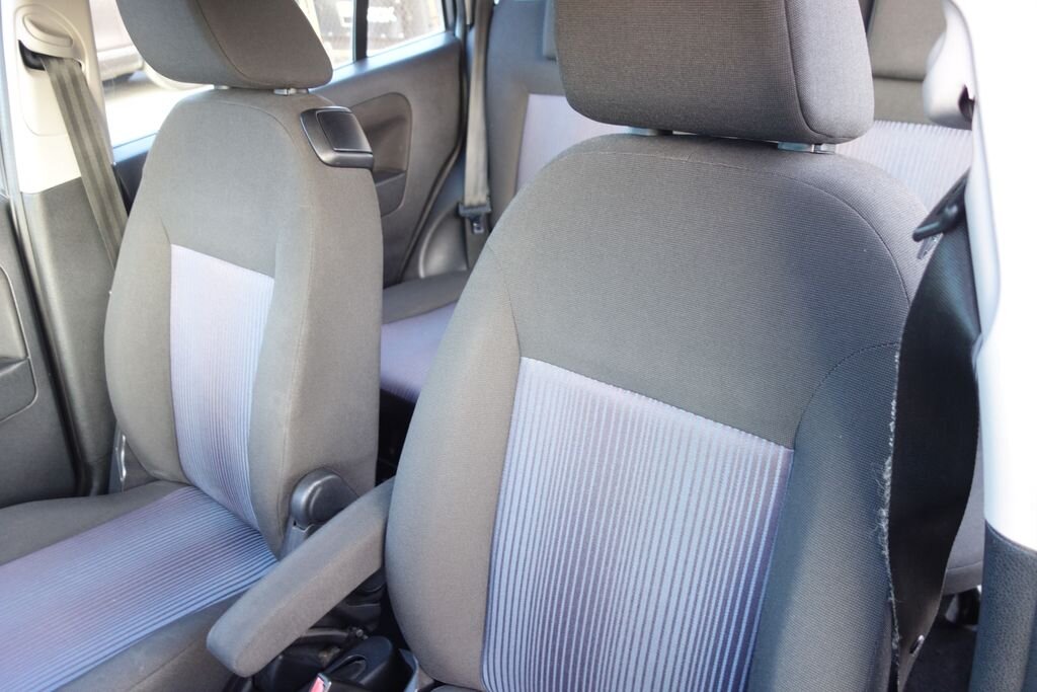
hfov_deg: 65.5
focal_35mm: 28
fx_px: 807
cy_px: 346
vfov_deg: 46.4
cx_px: 518
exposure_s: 1/30
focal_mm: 10.4
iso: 250
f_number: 1.8
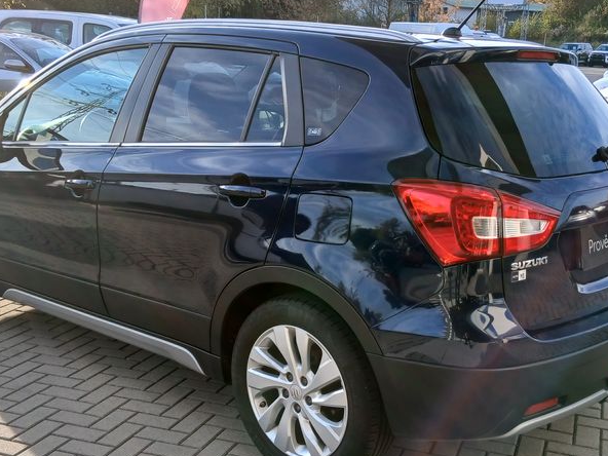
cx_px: 322
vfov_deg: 32.1
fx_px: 790
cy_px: 256
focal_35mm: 45
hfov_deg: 42.1
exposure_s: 1/122
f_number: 1.8
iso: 20
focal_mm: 3.98
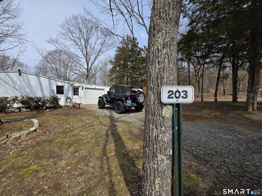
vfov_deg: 89.9
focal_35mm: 13
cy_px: 98
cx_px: 131
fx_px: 98
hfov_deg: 106.2
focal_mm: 2.2
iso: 40
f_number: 1.9
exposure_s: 1/2000
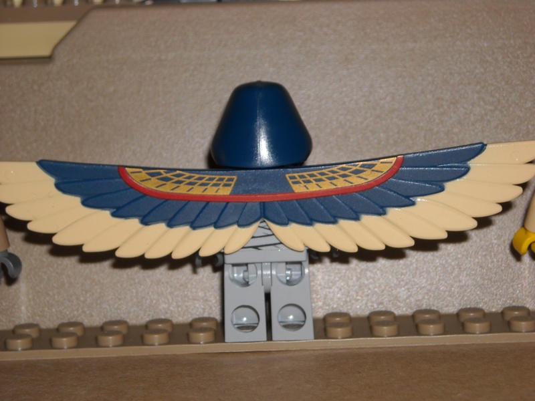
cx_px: 268
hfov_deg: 18.7
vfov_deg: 14.1
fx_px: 1623
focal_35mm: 105
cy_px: 200
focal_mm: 17.1
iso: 64
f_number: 9.3
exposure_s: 1/125
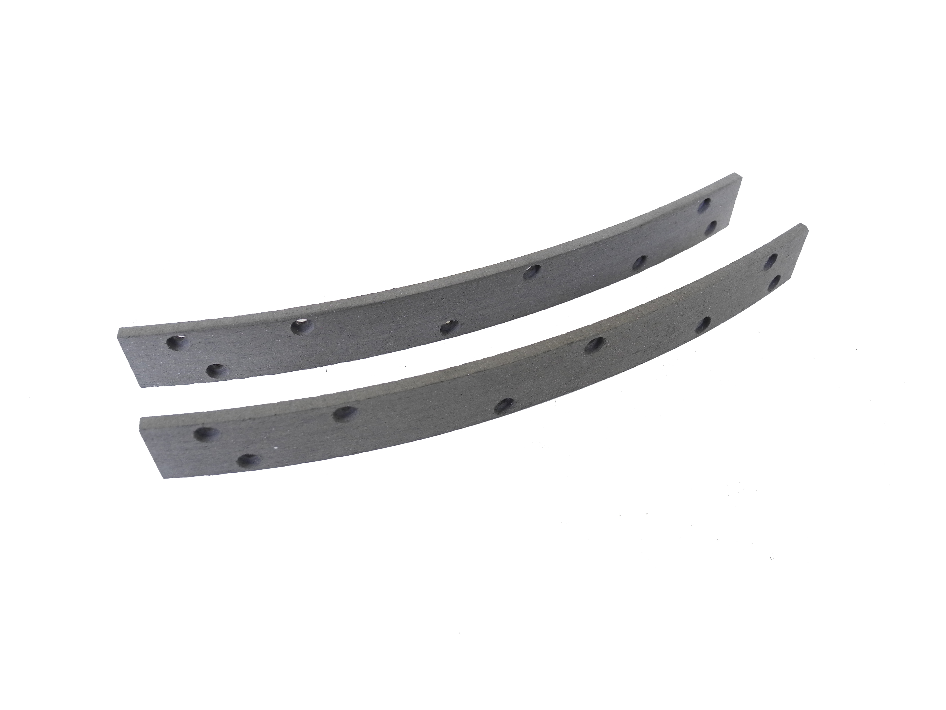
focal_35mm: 28
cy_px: 355
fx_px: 765
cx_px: 473
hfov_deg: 63.4
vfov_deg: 49.7
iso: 100
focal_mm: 6
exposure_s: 1/53
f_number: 2.8
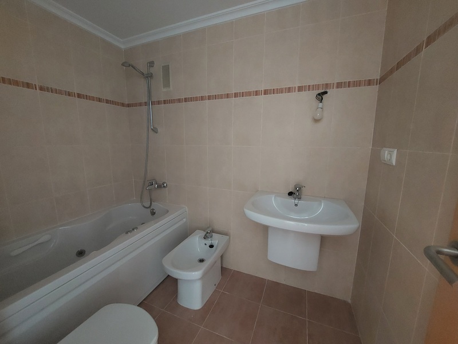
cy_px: 172
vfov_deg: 89.9
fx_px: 172
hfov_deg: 106.2
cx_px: 229
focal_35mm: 13
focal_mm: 1.74
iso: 800
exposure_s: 1/10
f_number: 2.2
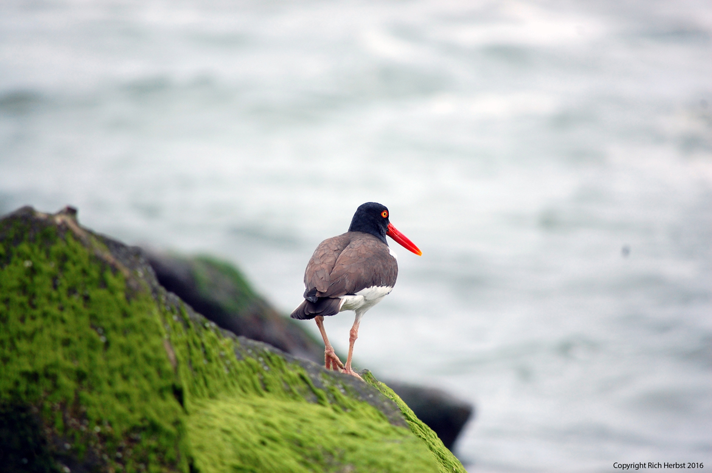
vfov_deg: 3.0
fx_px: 8892
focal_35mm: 450
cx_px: 356
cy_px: 236
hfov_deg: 4.6
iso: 400
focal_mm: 300
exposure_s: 1/1000
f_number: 5.6
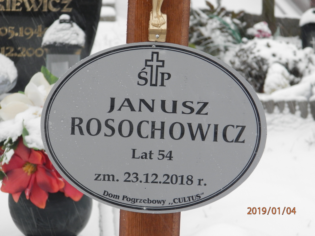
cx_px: 158
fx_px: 1392
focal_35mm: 153
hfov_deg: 12.9
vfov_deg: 9.7
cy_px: 118
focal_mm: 27.4
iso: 200
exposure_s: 1/80
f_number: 4.9
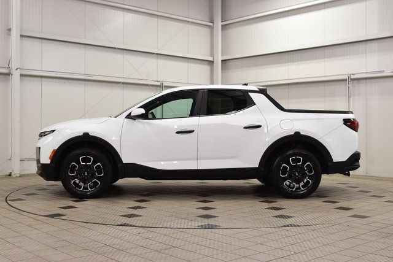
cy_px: 131
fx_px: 491
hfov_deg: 43.6
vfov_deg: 29.9
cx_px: 196
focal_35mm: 45
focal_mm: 30
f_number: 7.1
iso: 500
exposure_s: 1/30
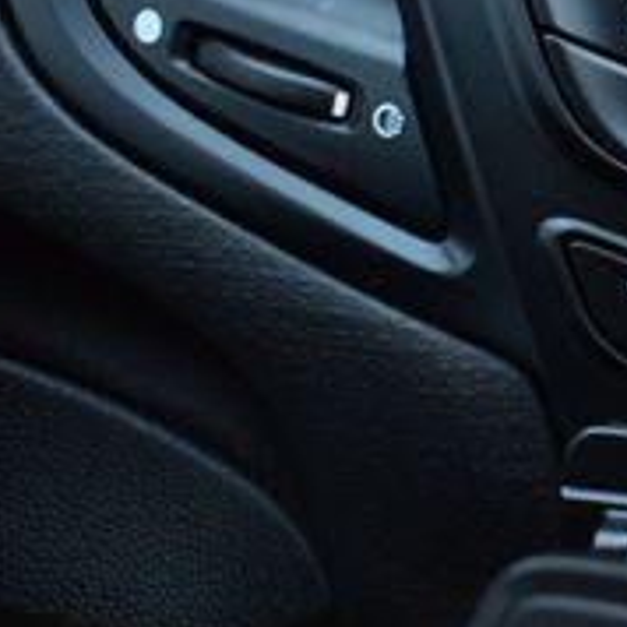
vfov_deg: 17.0
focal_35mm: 101
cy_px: 95
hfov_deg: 15.1
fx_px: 2070
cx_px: 1095
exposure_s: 1/10
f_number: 3.8
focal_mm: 22
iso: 1600
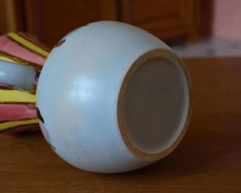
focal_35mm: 82
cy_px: 96
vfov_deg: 18.7
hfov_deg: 23.2
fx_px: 585
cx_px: 96
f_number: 5.3
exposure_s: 1/100
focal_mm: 48
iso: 400
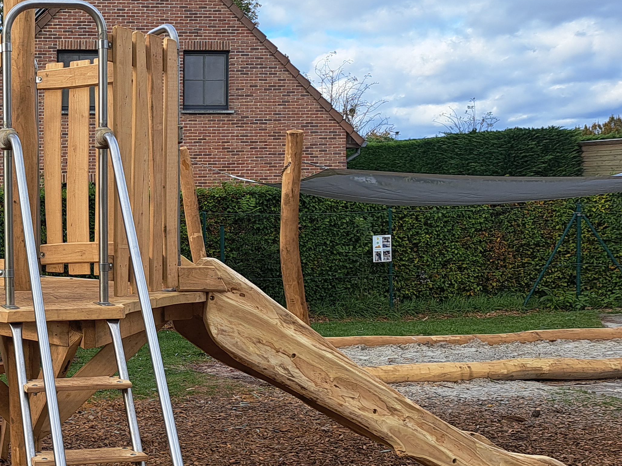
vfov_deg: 27.0
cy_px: 235
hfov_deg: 32.1
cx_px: -31
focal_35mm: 54
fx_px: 970
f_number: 1.8
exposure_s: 1/612
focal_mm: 5.23
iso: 50
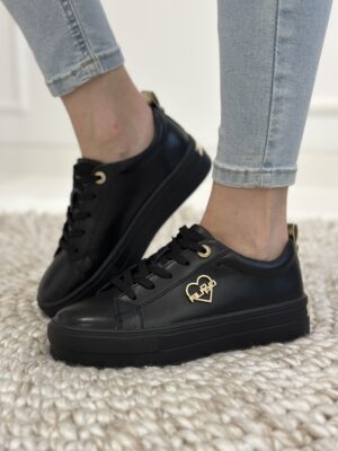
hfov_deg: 30.3
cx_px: 169
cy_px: 226
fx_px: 625
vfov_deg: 39.7
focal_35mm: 48
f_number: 1.78
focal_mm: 6.86
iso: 200
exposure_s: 1/100
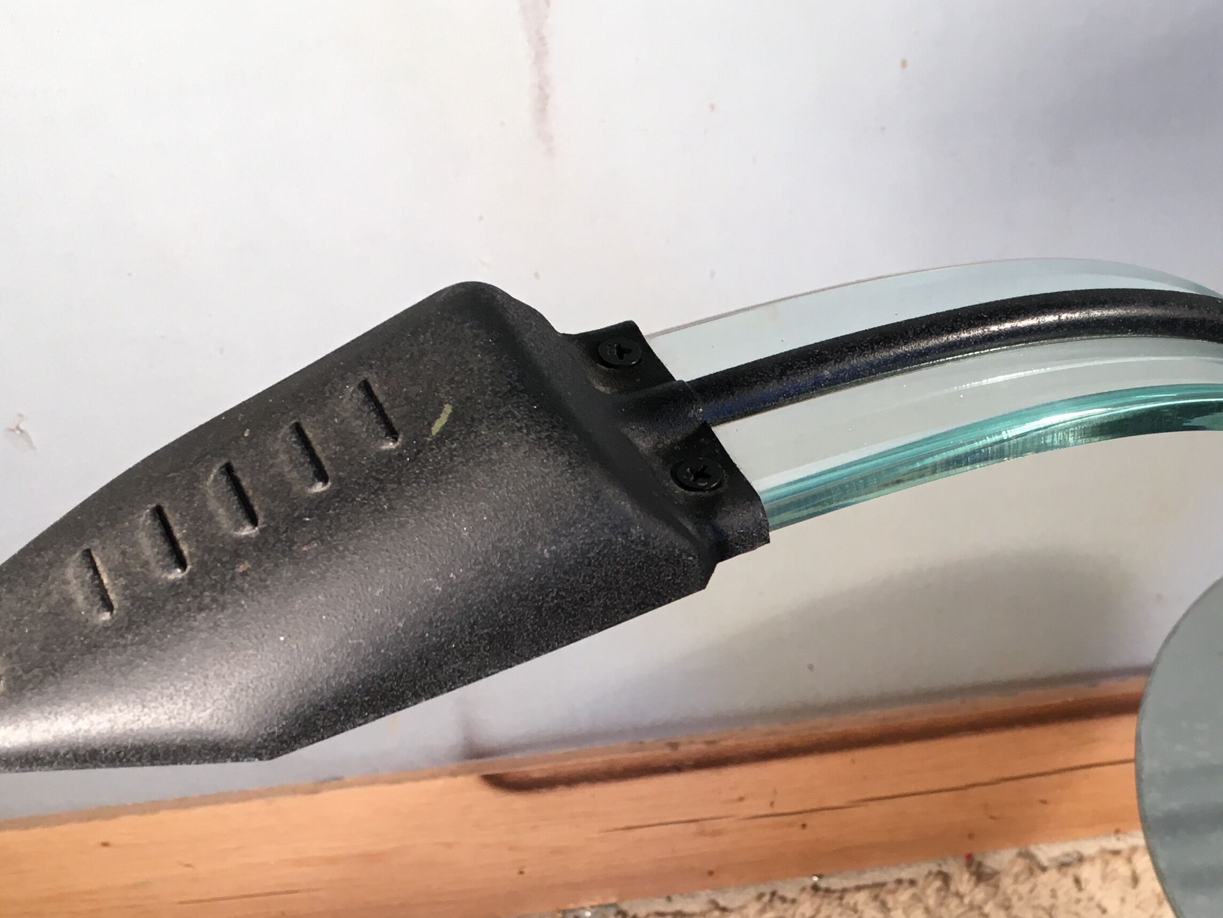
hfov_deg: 37.1
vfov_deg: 28.1
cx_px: 811
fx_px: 1802
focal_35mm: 51
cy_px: 710
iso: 25
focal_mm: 4.15
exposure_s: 1/33
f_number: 2.2
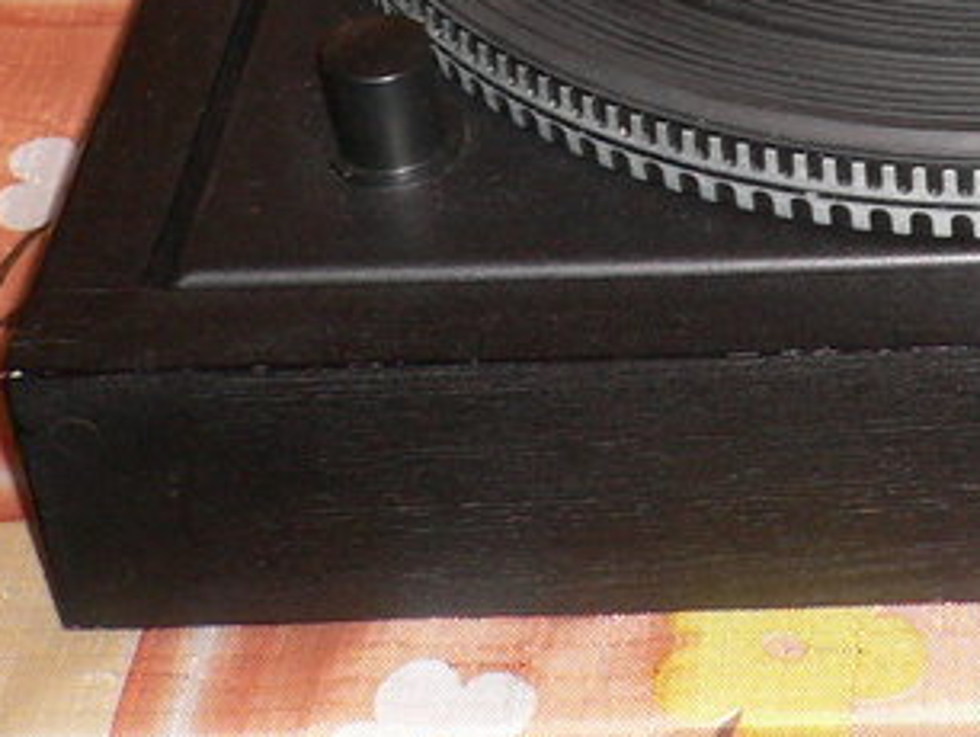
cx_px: 1275
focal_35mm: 117
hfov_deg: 16.0
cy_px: -349
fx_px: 3315
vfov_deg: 12.1
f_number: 2.8
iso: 100
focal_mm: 5.8
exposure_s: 1/8
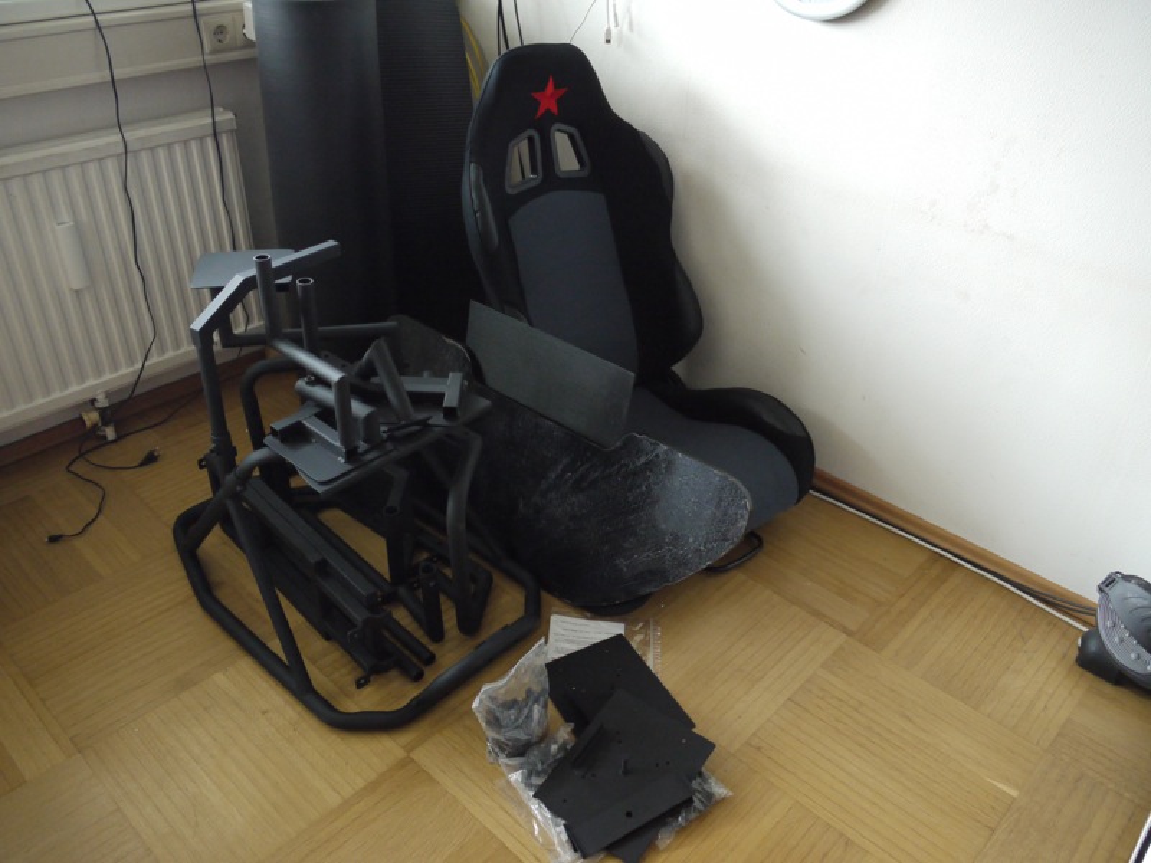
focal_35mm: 28
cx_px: 576
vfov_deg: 49.7
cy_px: 432
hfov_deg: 63.4
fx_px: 931
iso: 800
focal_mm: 14
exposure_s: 1/60
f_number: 3.5
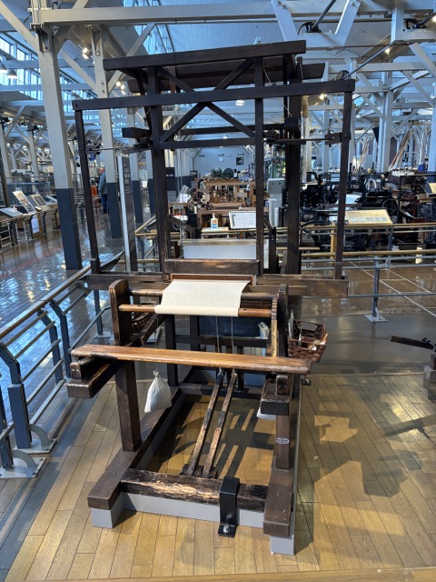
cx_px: 218
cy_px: 291
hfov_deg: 53.1
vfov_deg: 67.3
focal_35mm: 26
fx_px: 437
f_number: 1.6
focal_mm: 5.96
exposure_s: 1/60
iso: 400
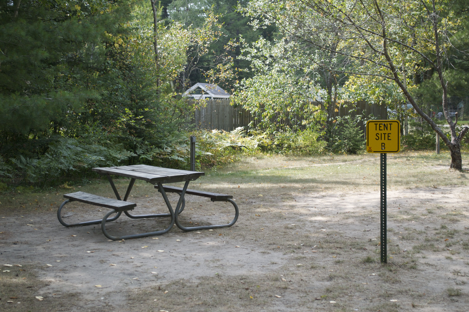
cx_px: 234
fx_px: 860
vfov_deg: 20.6
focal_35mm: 66
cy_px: 156
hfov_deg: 30.5
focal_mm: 44
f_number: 5.6
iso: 180
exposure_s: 1/125
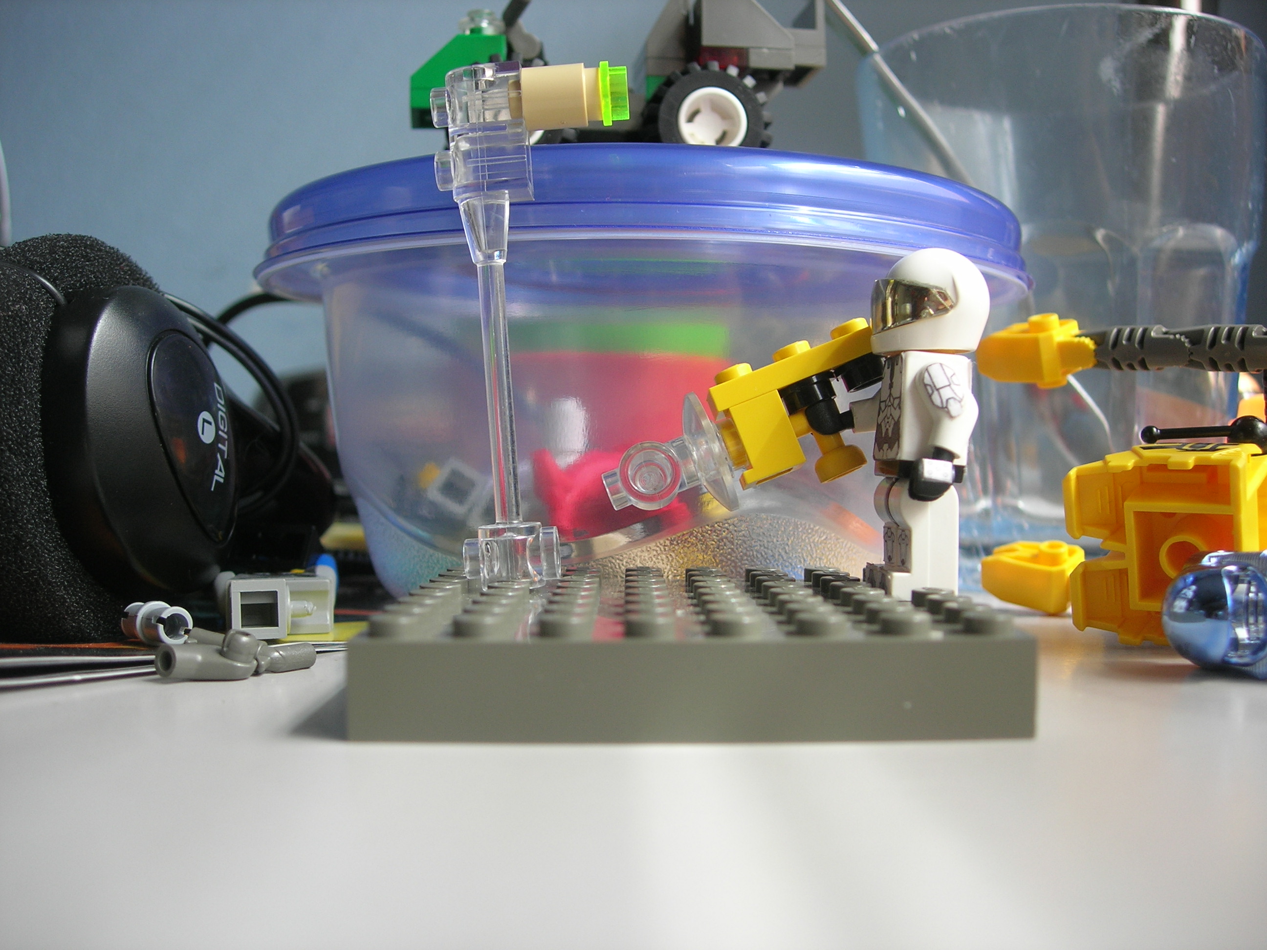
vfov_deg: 37.7
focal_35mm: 38
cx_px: 634
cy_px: 475
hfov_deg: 49.0
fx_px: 1391
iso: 64
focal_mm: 7.8
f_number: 2.8
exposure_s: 1/22.7
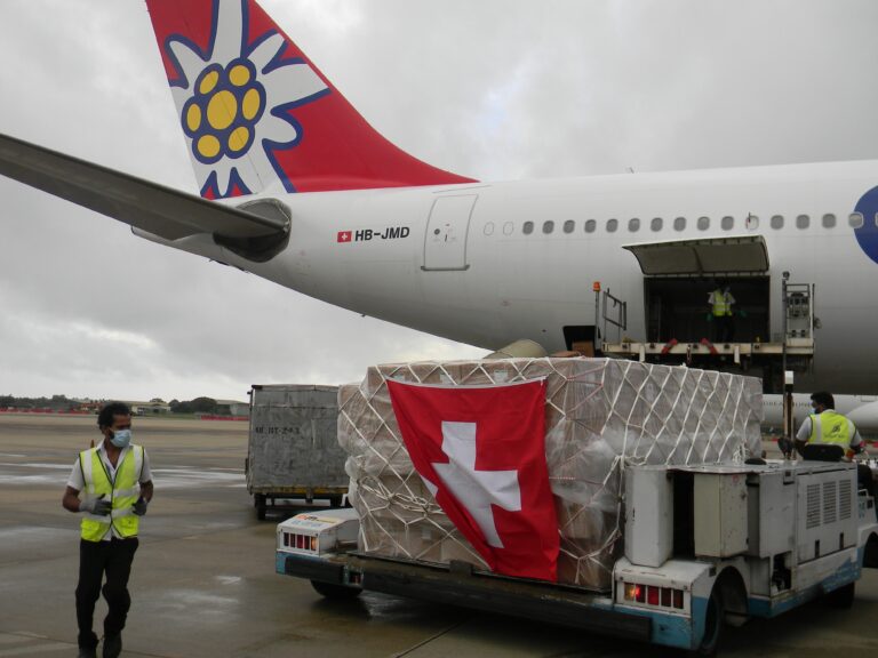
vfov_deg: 39.7
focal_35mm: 36
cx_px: 439
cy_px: 329
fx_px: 913
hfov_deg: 51.4
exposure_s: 1/303
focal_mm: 6.4
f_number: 3.7
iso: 80
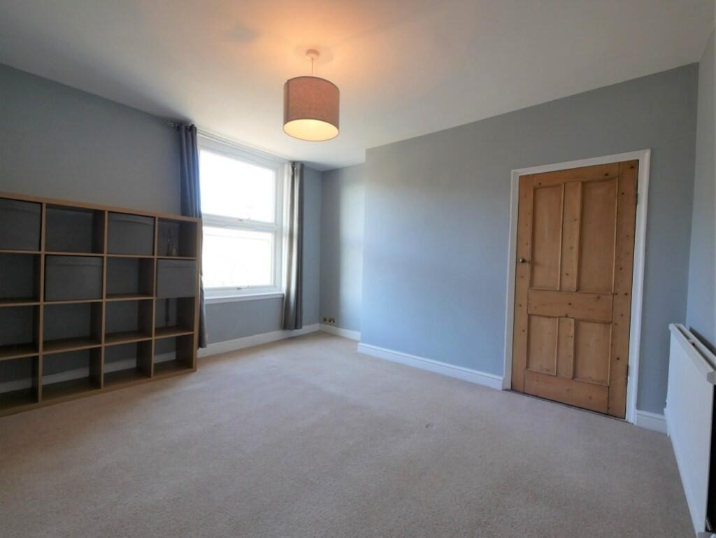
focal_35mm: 14
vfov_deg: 85.7
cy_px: 269
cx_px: 358
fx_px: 290
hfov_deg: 102.0
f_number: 4
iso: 500
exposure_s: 1/60
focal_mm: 7
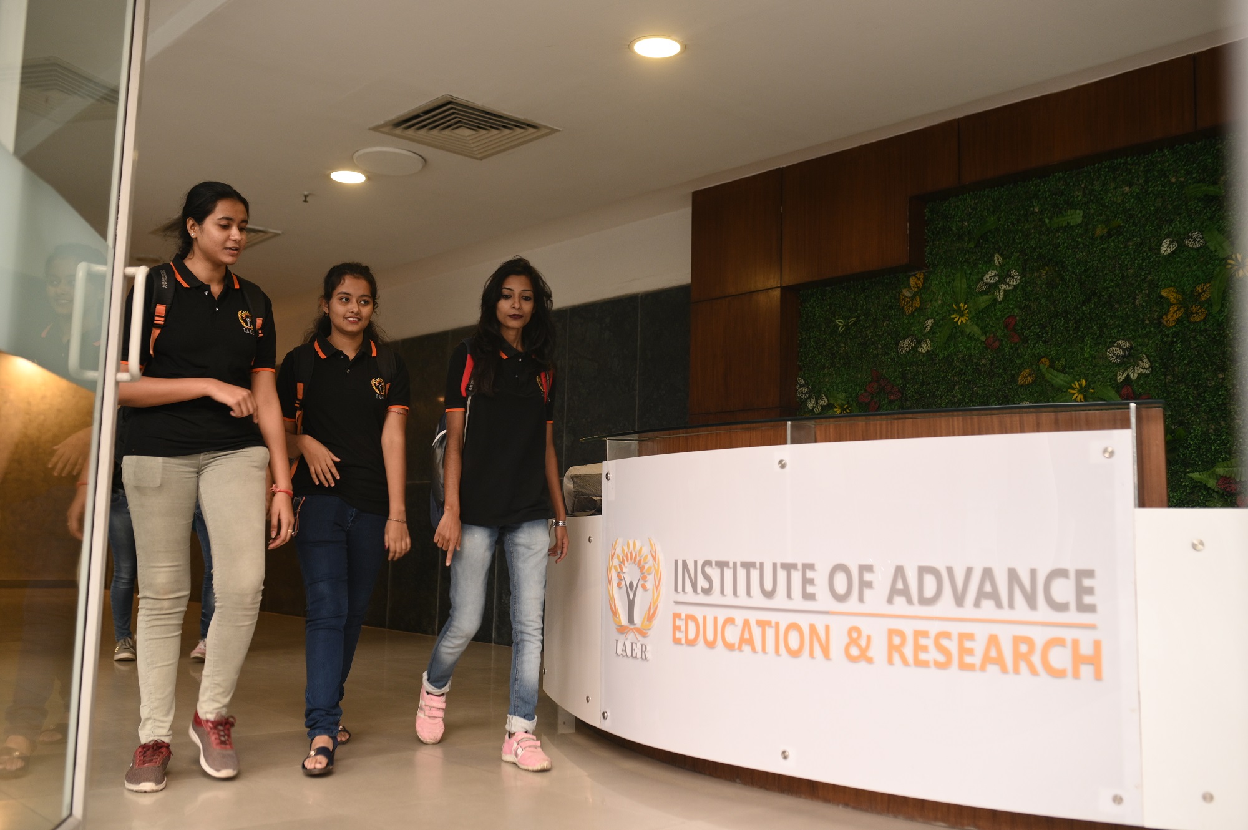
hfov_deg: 54.5
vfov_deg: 37.8
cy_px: 415
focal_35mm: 35
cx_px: 624
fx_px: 1212
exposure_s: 1/160
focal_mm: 35
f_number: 2.8
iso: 800
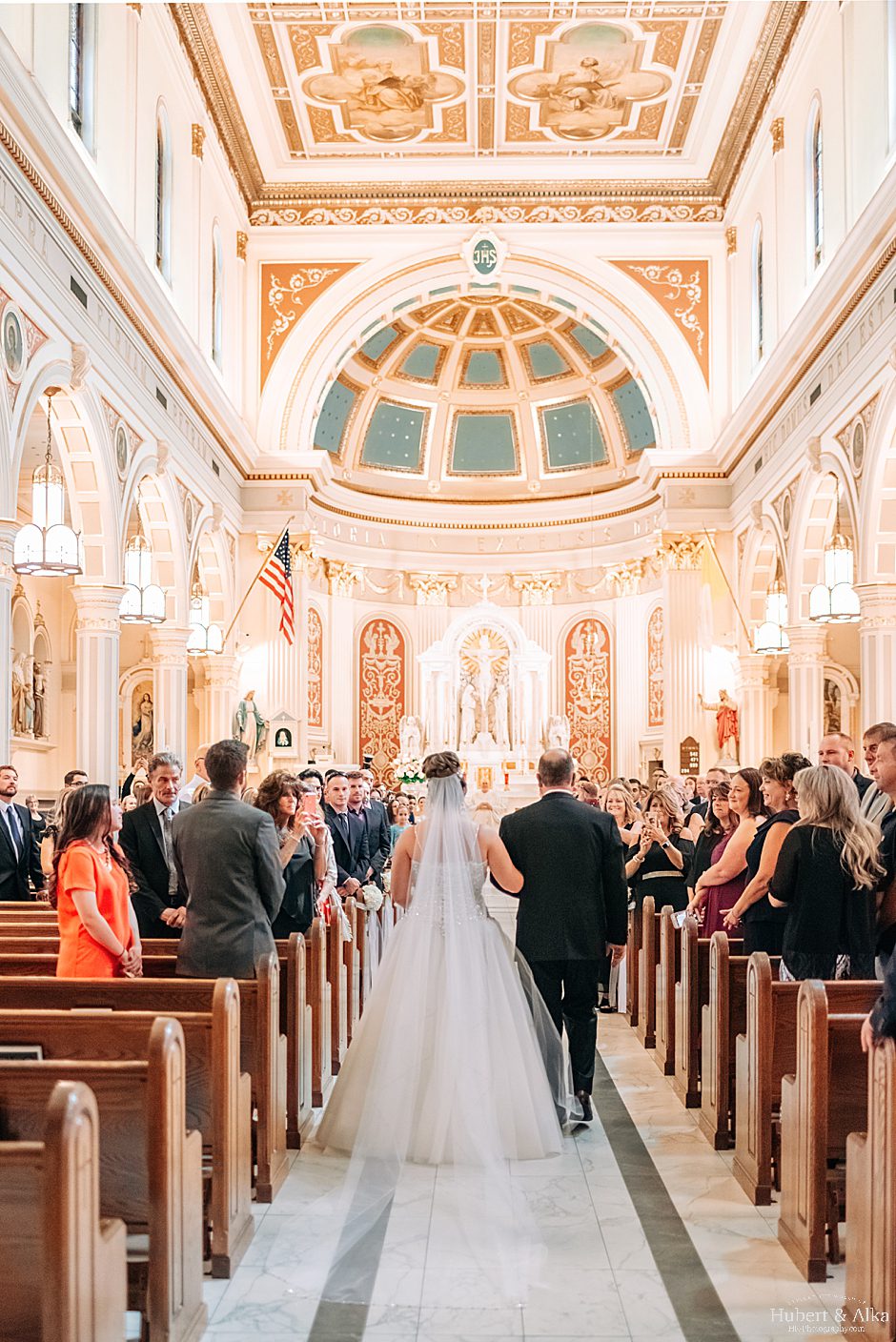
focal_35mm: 35
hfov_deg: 37.9
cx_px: 448
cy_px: 671
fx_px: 1305
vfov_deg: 54.4
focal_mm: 35
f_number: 1.8
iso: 1600
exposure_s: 1/160
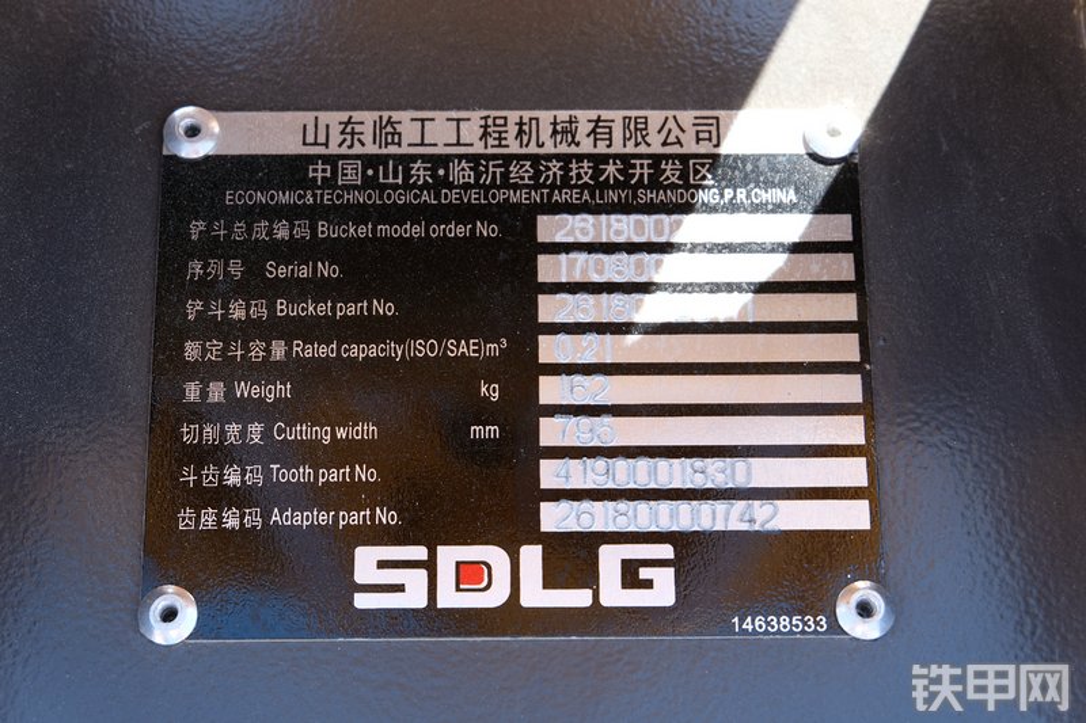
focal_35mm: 75
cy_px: 362
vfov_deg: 18.2
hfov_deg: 27.0
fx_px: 2262
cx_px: 543
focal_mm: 50
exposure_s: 1/70
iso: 200
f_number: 5.6
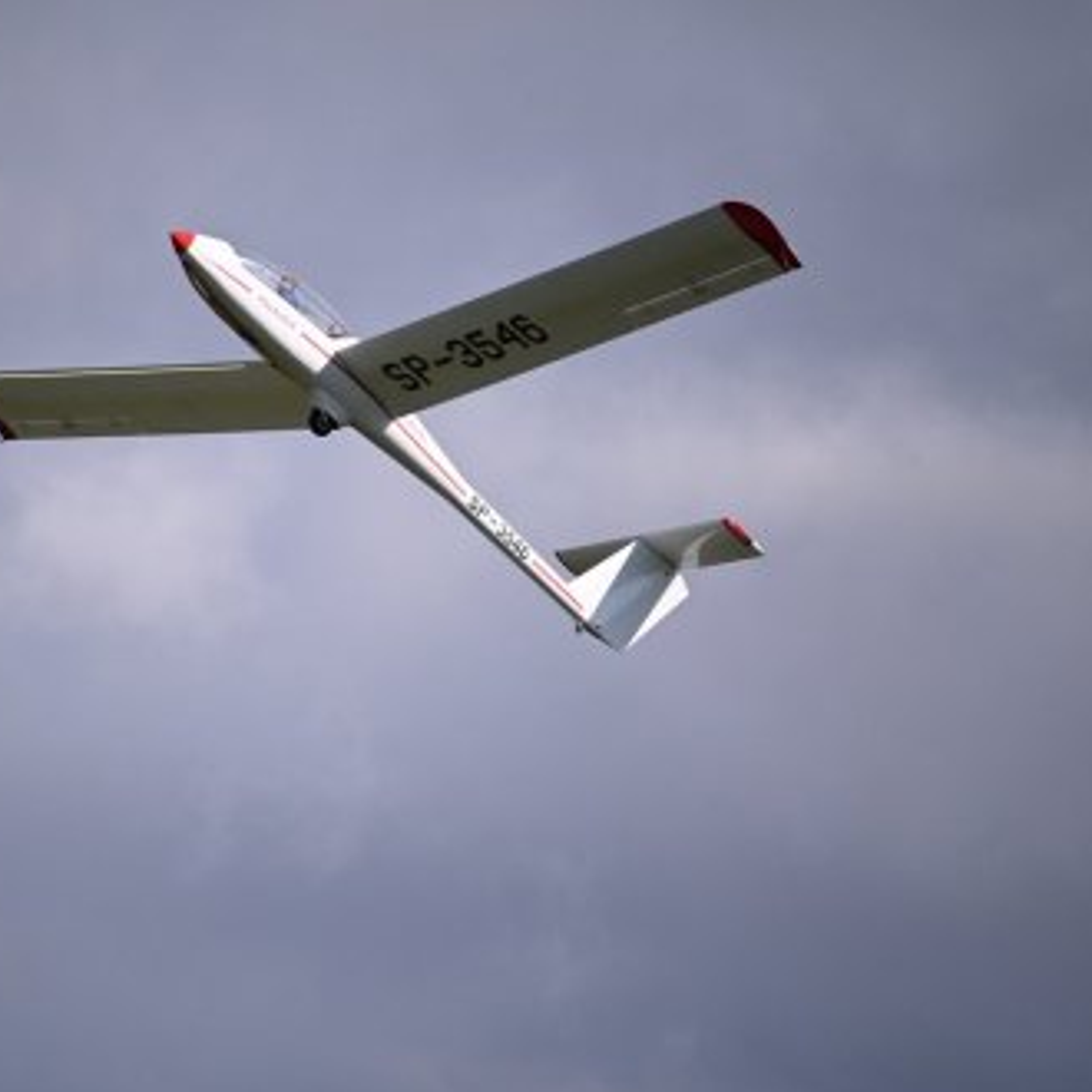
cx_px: 349
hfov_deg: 3.4
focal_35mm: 513
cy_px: 546
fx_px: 18309
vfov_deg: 3.4
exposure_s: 1/4000
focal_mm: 400
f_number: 6.3
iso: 640
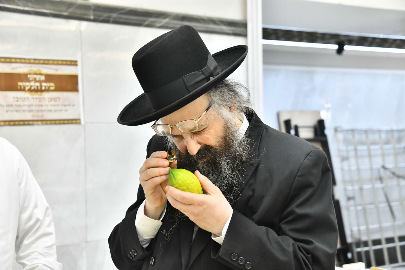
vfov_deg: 21.9
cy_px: 135
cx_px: 202
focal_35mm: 62
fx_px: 697
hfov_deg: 32.4
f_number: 5.6
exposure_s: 1/100
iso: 2500
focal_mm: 62
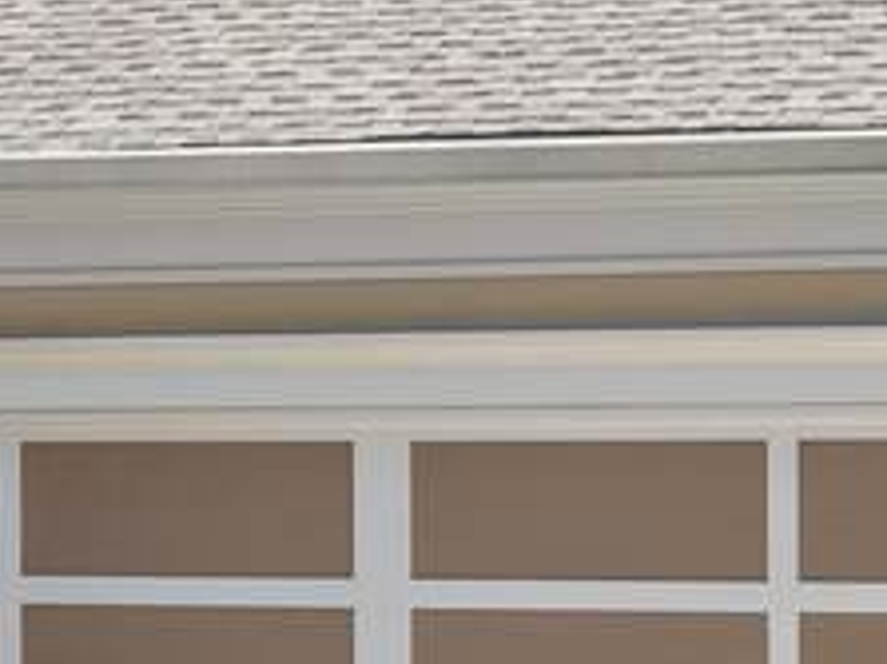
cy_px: 507
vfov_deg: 10.7
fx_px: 3534
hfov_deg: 14.0
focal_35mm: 138
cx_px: -99
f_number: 2.8
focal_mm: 12.29
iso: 110
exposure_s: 1/50
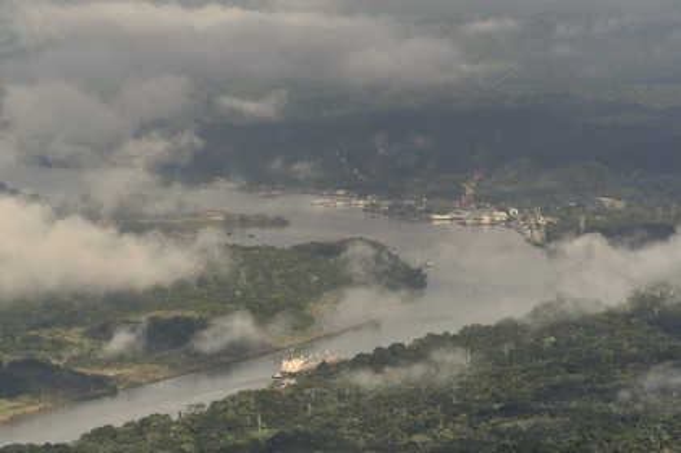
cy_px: 226
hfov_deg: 10.3
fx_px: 3780
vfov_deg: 6.9
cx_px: 340
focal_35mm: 200
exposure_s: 1/500
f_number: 11
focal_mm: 200
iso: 200
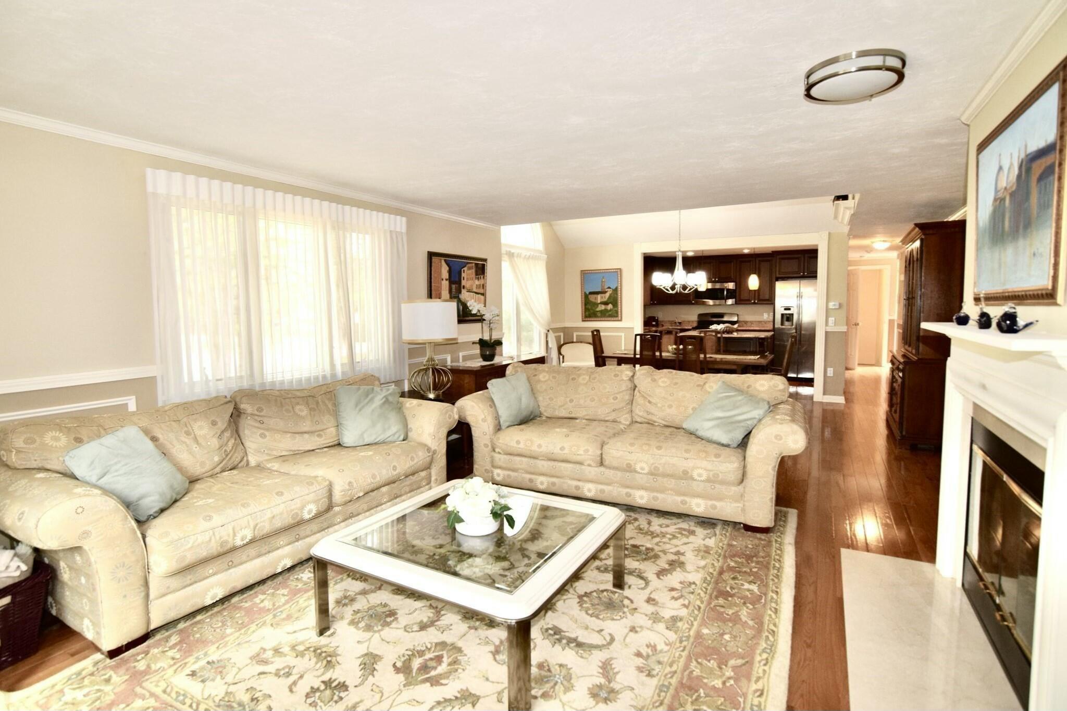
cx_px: 534
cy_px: 356
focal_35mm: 18
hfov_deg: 90.0
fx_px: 533
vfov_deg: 67.4
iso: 800
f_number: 5.6
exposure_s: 1/125
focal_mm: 12
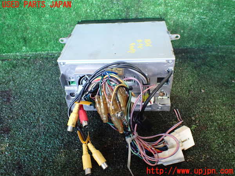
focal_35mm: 30
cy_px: 88
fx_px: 204
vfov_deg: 46.8
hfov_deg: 60.0
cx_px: 118
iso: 800
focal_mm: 5.4
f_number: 2.3
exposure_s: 1/100
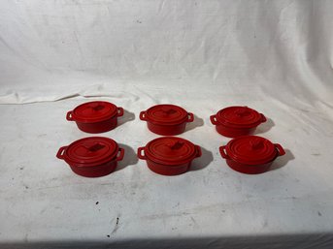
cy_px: 124
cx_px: 166
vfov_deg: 56.8
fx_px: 231
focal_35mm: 24
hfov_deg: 71.6
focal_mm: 6.76
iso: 125
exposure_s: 1/120
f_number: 1.78
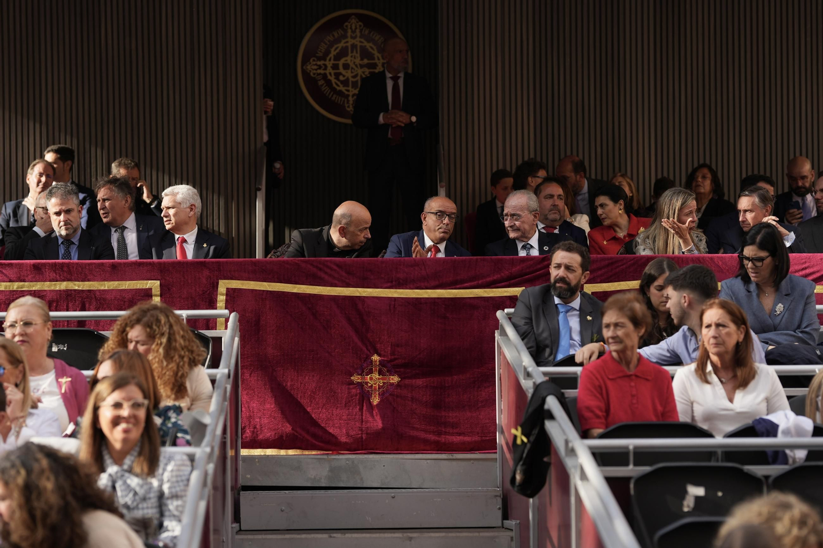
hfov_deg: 19.5
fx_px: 2400
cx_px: 412
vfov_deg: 13.0
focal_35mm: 105
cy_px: 274
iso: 100
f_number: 2.8
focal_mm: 105
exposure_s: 1/1000
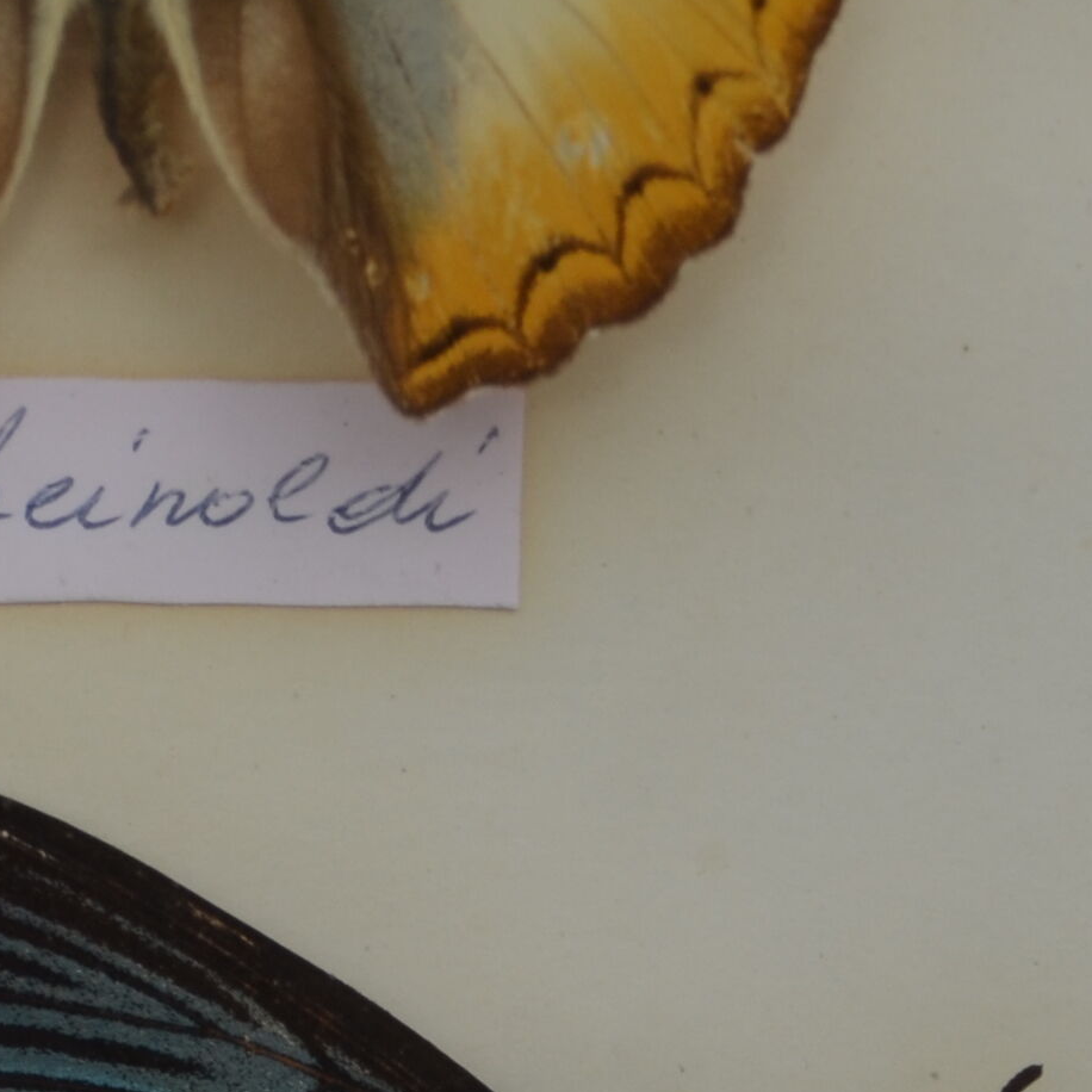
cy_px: 1853
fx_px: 9279
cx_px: 389
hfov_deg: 6.7
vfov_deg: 6.6
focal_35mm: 260
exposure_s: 1/250
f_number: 8
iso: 140
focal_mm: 38
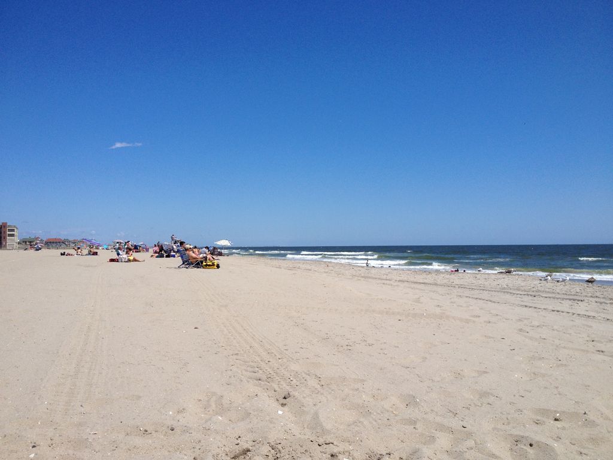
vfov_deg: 40.7
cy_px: 230
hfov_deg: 52.6
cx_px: 306
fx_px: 620
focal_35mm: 35
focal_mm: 4.28
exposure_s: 1/3247
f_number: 2.4
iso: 50
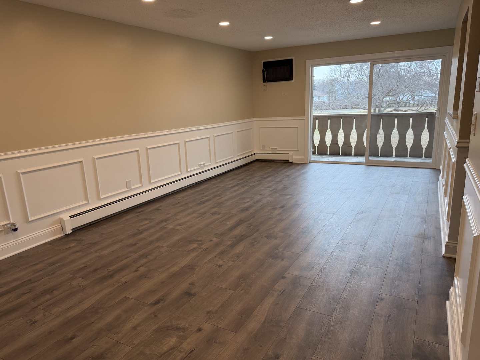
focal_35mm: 24
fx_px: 333
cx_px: 240
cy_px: 180
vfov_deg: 56.8
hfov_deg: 71.6
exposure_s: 1/183
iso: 125
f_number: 1.78
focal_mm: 6.76
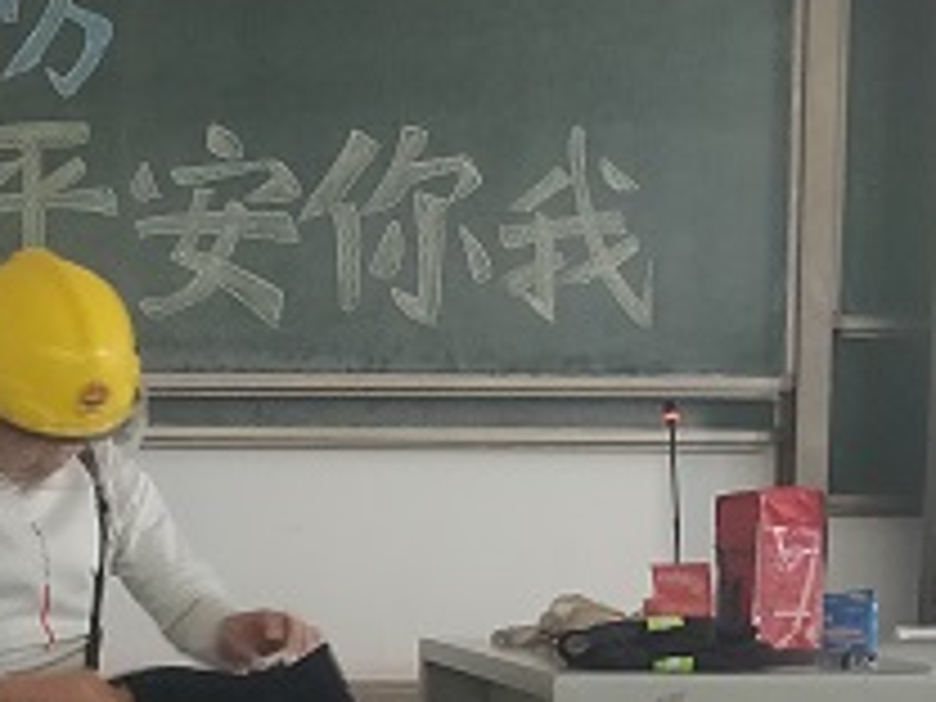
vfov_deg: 18.8
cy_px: 657
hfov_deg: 24.6
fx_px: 2082
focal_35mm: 77
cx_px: 86
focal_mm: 4.25
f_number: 1.7
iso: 1600
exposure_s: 1/33
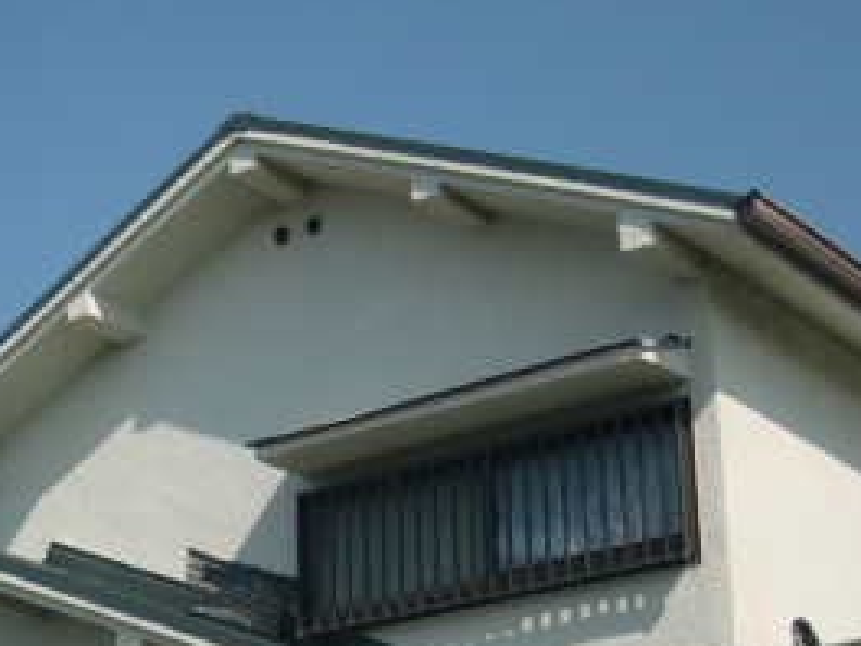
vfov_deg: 15.6
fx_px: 2288
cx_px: 303
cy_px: 721
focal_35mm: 92
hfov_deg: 21.2
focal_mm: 6.66
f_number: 3.9
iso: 64
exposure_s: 1/800
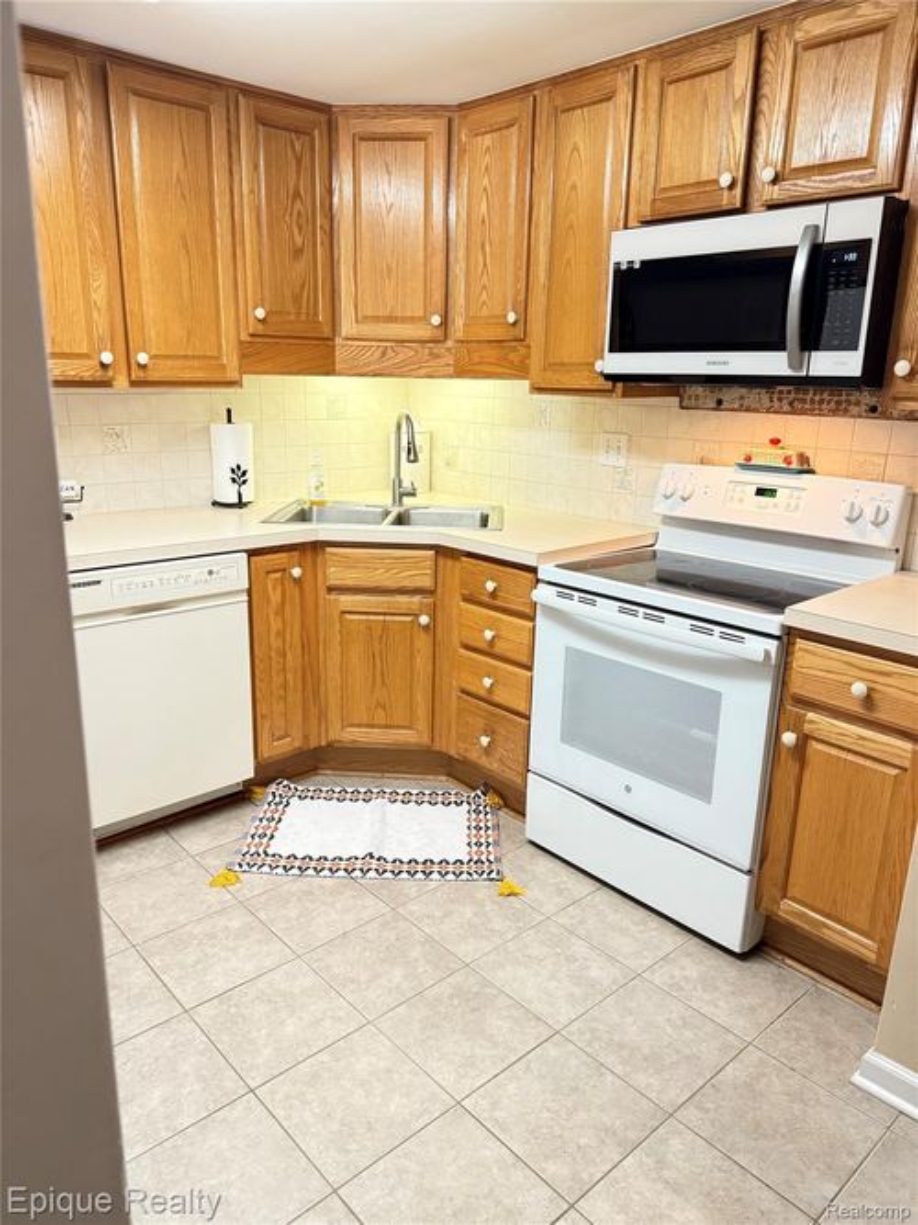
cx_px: 459
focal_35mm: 24
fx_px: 849
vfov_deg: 71.6
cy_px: 612
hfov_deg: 56.8
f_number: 1.78
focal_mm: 6.76
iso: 640
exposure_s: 1/60
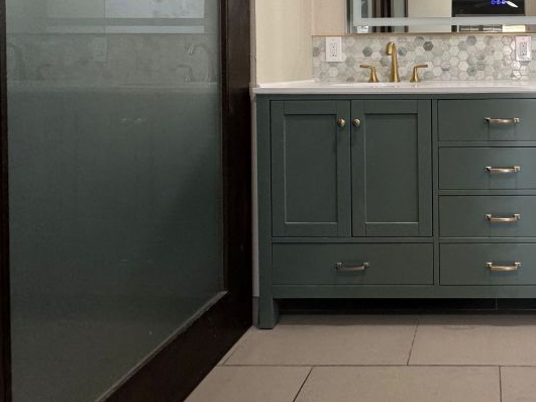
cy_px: 69
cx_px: 483
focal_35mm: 27
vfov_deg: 47.9
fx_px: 418
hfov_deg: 56.4
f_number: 2.2
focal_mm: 2.22
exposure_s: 1/120
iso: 250
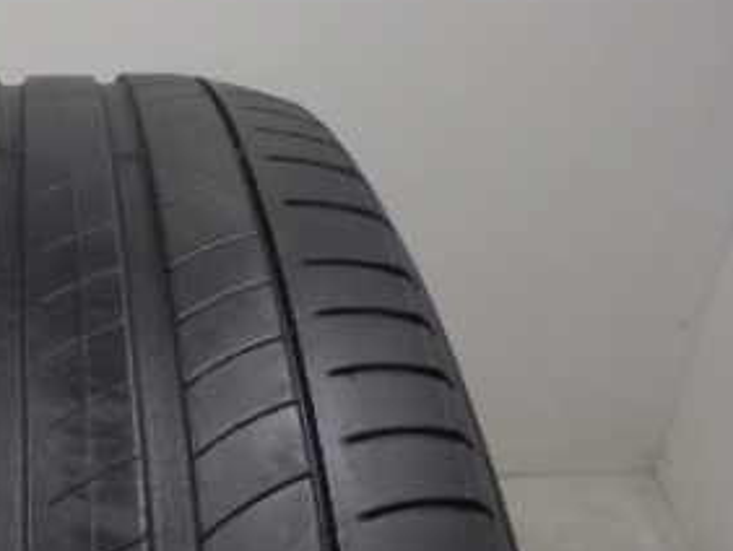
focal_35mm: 59
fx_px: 1250
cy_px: 86
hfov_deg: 30.9
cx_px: 49
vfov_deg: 24.3
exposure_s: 1/30
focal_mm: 4.6
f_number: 3.5
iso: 100
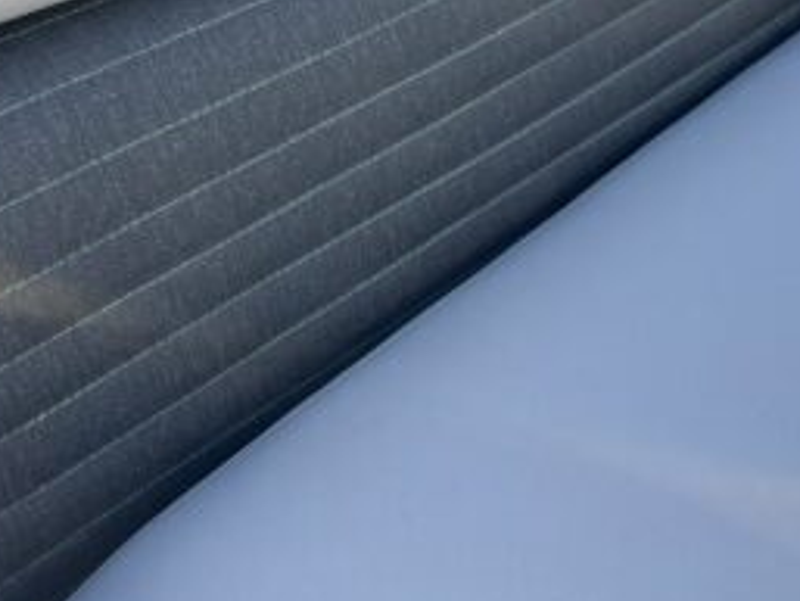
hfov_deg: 35.5
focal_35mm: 54
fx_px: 1249
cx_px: 434
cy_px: 69
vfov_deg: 26.2
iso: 50
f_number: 1.6
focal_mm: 5.96
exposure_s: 1/505
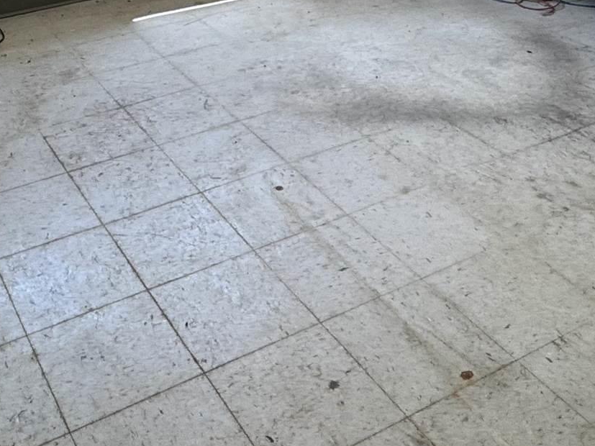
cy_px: -223
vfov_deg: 22.8
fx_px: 894
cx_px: 209
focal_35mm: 52
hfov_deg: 36.5
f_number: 2.2
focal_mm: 2.22
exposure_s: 1/120
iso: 100
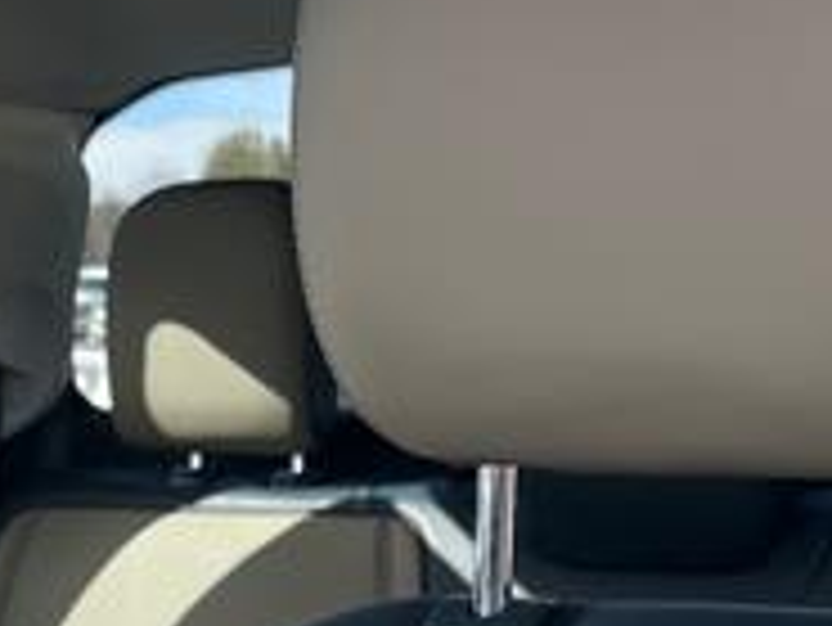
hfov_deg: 21.5
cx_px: 157
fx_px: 2165
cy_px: 937
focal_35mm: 90
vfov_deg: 15.2
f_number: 1.6
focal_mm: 5.1
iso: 50
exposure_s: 1/180
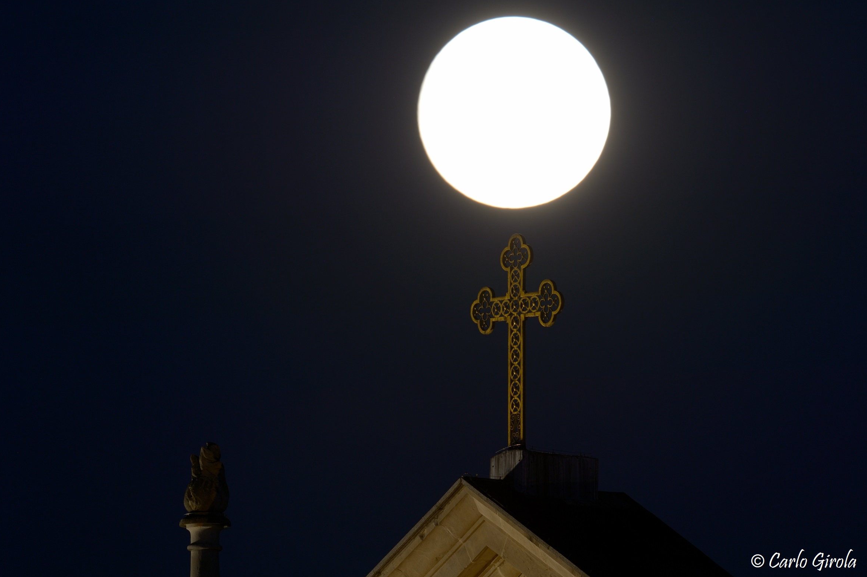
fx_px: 21007
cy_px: 289
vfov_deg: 1.6
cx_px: 436
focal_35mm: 873
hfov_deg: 2.4
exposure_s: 1/1.3
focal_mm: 850
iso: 200
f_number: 11
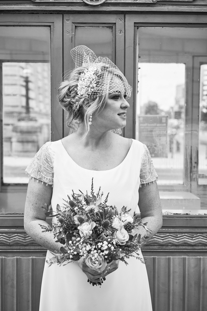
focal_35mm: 55
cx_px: 104
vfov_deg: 36.2
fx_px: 474
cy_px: 156
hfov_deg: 24.6
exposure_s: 1/250
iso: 125
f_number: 4.5
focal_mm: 55
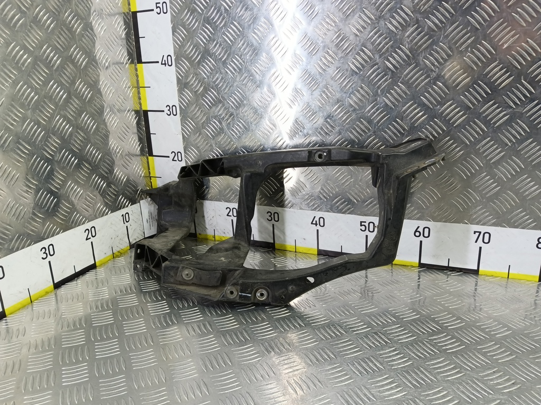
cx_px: 270
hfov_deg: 73.9
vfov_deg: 58.9
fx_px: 359
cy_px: 202
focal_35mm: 23
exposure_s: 1/50
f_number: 1.6
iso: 180
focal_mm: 4.11
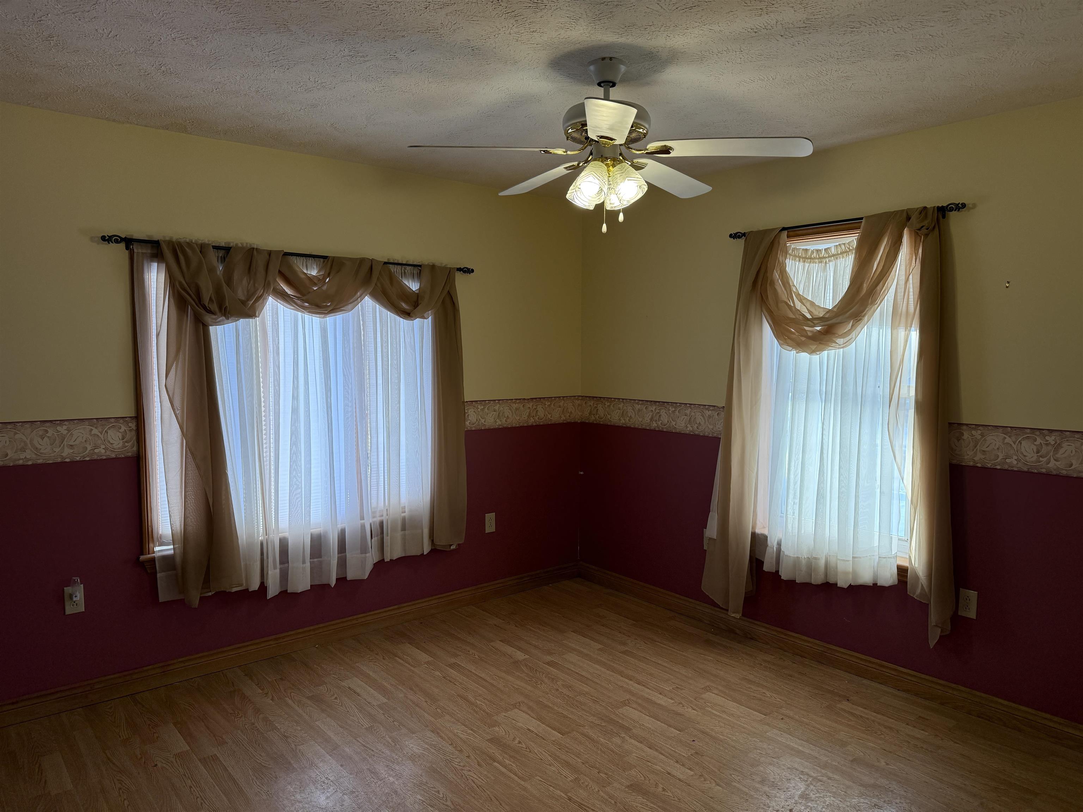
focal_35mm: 24
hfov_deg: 71.6
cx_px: 542
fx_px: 751
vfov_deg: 56.8
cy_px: 406
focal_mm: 6.76
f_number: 1.78
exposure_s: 1/230
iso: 125
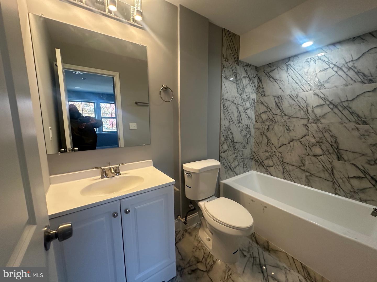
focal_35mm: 14
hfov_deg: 102.1
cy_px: 141
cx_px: 188
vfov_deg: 85.7
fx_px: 152
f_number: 2.2
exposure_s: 1/120
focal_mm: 2.22
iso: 250
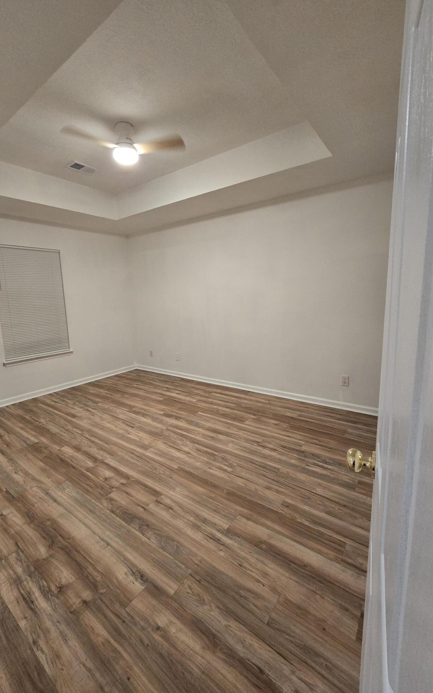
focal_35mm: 14
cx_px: 194
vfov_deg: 105.3
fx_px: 264
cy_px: 343
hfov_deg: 78.4
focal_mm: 2.2
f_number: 2.2
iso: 400
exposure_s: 1/60
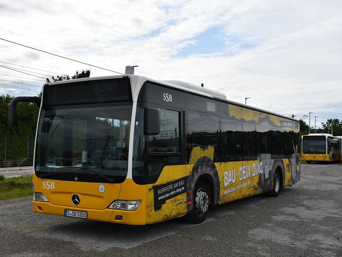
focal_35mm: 43
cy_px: 126
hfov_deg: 43.8
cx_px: 154
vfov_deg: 33.6
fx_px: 425
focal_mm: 26
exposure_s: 1/2000
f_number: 8
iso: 400
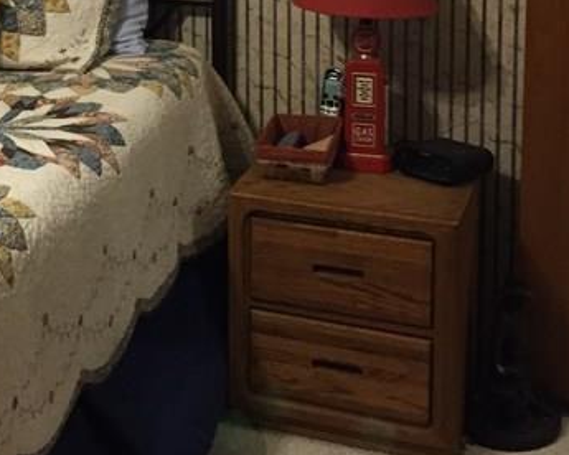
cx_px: -23
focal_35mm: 84
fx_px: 1415
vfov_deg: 17.5
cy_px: -84
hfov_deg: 21.8
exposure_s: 1/30
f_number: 2.2
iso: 125
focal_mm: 4.15
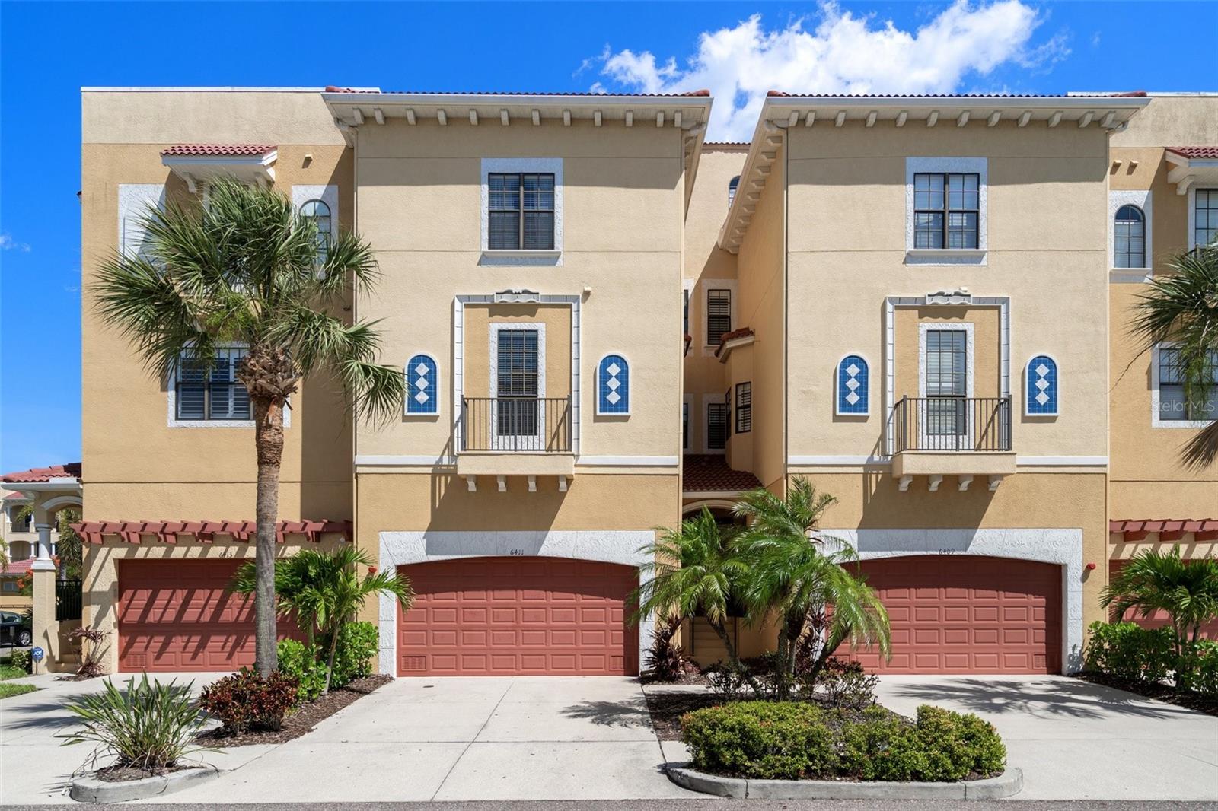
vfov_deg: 55.1
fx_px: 778
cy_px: 406
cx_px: 609
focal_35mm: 23
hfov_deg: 76.1
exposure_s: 1/1000
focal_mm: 23
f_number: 8
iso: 320
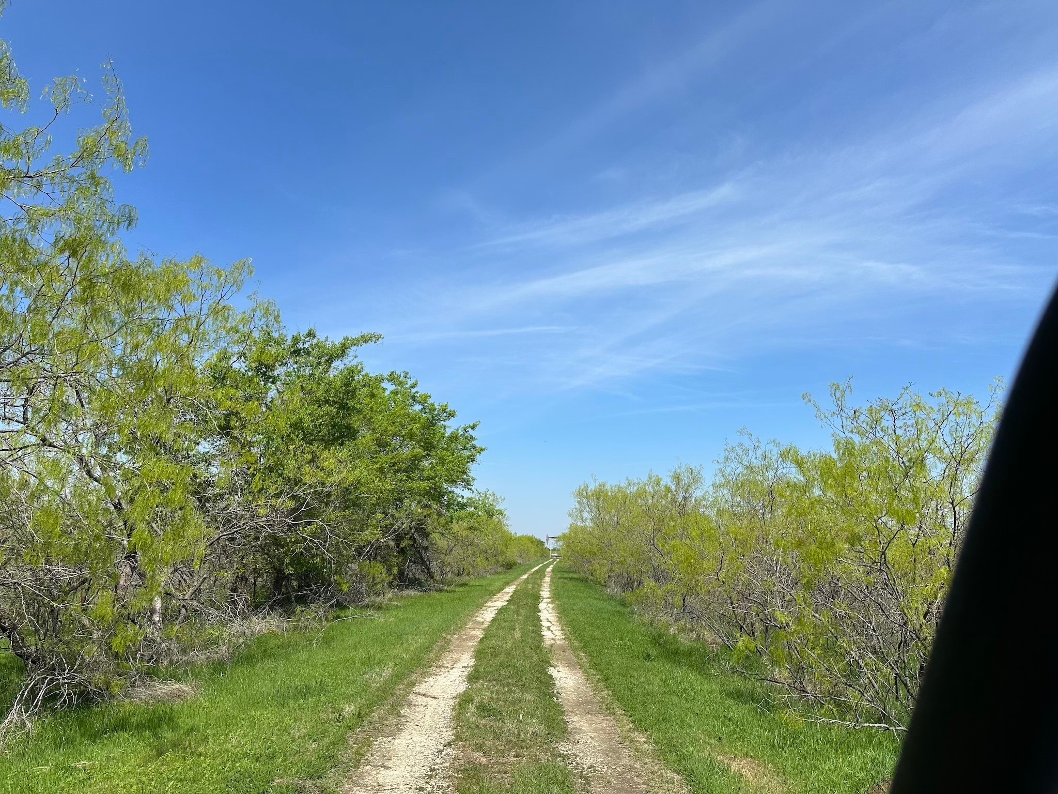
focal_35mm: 24
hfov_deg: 71.6
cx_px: 529
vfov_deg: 56.8
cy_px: 397
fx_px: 734
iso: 80
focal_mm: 6.86
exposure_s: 1/5525
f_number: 1.78
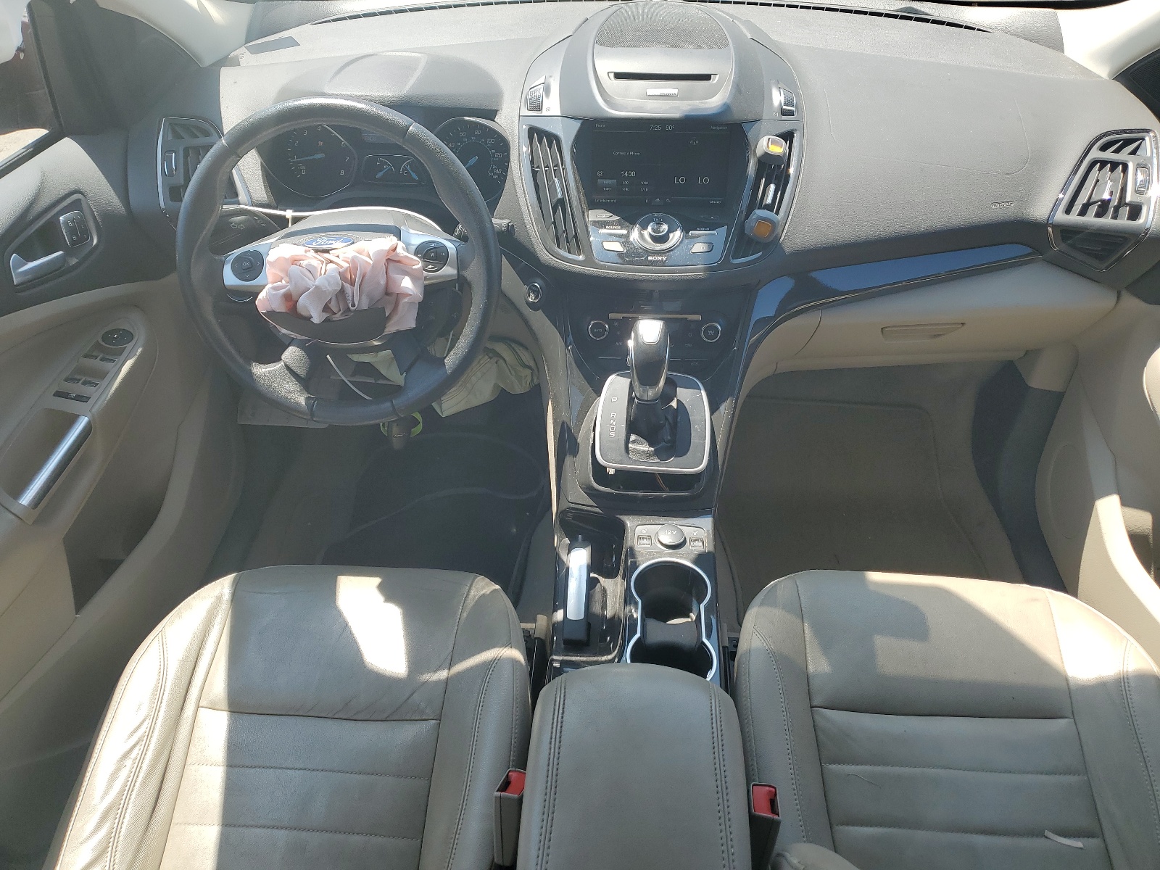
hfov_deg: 67.3
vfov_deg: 53.1
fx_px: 871
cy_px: 435
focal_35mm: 26
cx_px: 580
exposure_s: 1/667
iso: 50
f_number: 1.5
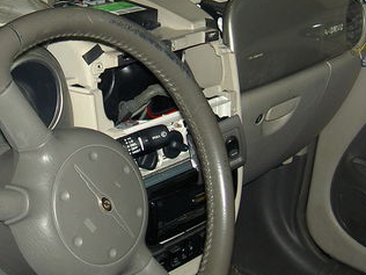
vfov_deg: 18.5
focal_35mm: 79
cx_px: 158
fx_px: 835
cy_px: 51
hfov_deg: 24.7
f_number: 2.8
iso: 100
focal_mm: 8
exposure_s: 1/125
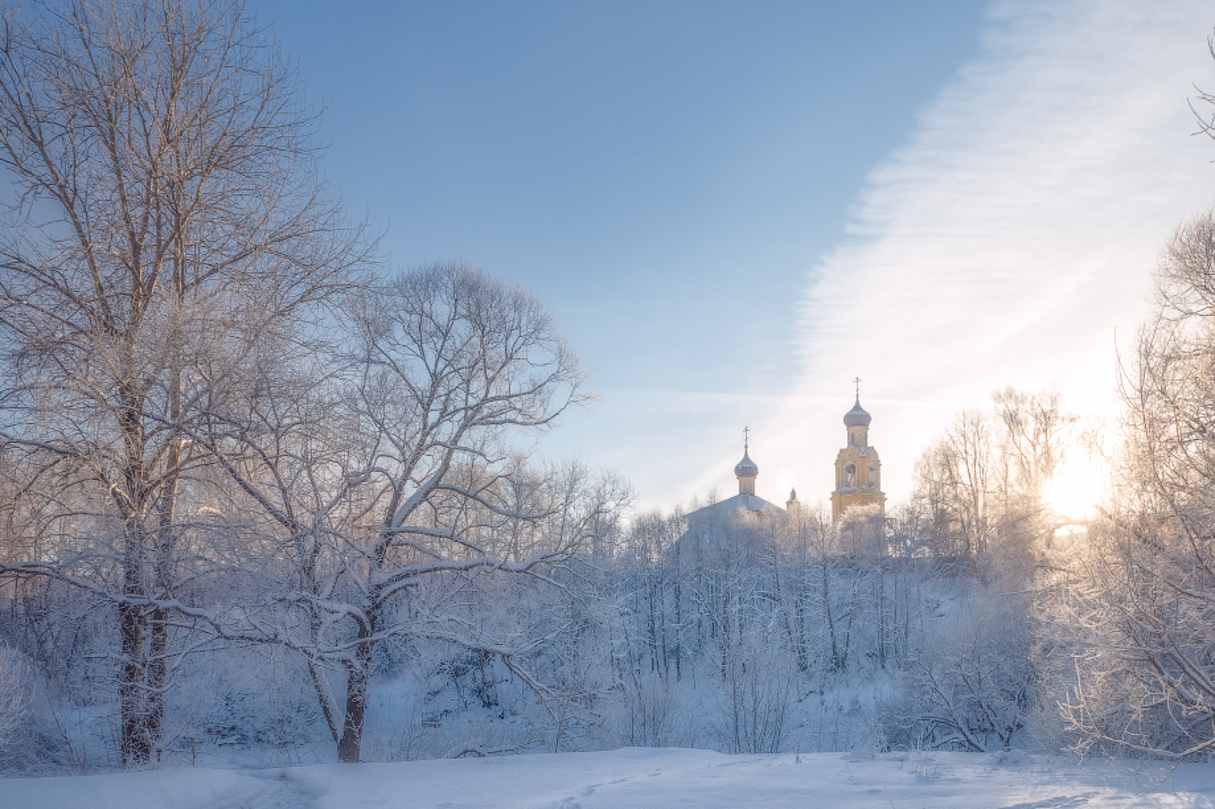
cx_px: 768
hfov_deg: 57.9
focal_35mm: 32
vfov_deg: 41.0
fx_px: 1080
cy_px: 441
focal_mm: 13.8
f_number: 8
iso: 200
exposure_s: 1/200
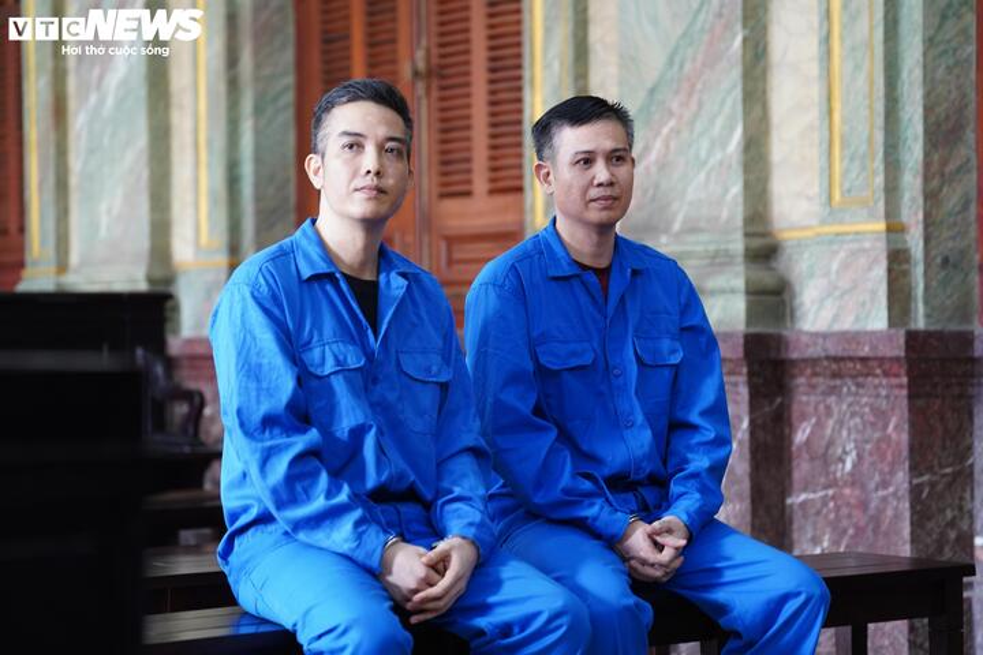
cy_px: 328
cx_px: 492
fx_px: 2594
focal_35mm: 95
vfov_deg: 14.4
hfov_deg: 21.5
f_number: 2.8
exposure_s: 1/80
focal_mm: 95
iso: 2000
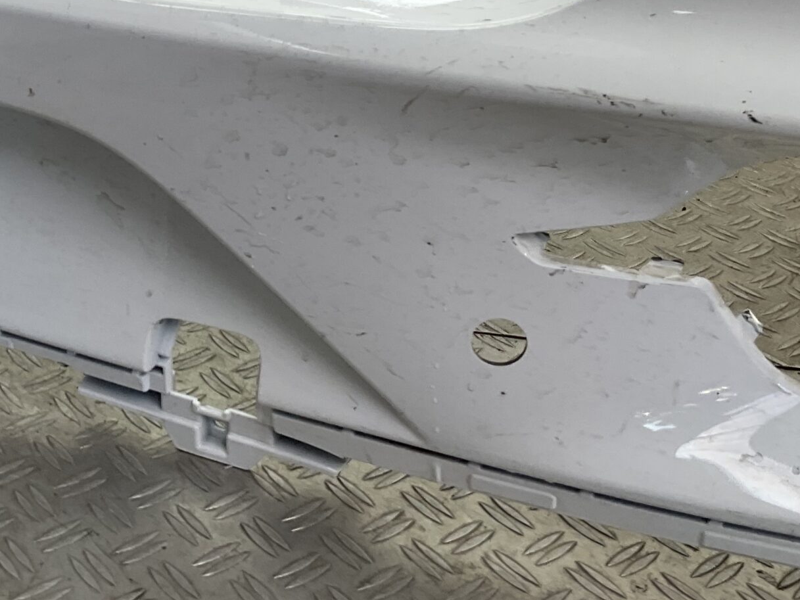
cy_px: 44
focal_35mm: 61
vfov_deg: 23.3
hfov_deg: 30.9
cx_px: 158
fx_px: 1410
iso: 16
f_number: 1.8
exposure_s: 1/180
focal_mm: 3
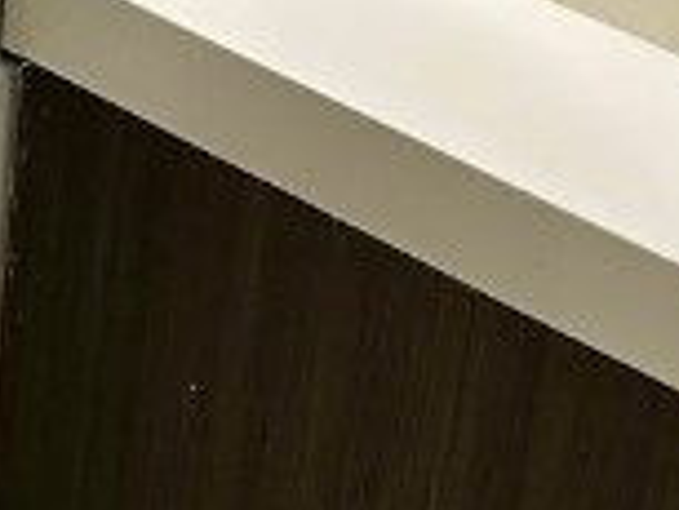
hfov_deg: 11.2
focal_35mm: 174
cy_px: 452
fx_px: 3416
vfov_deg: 8.5
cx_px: -107
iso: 125
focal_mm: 5.7
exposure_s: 1/120
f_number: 1.5
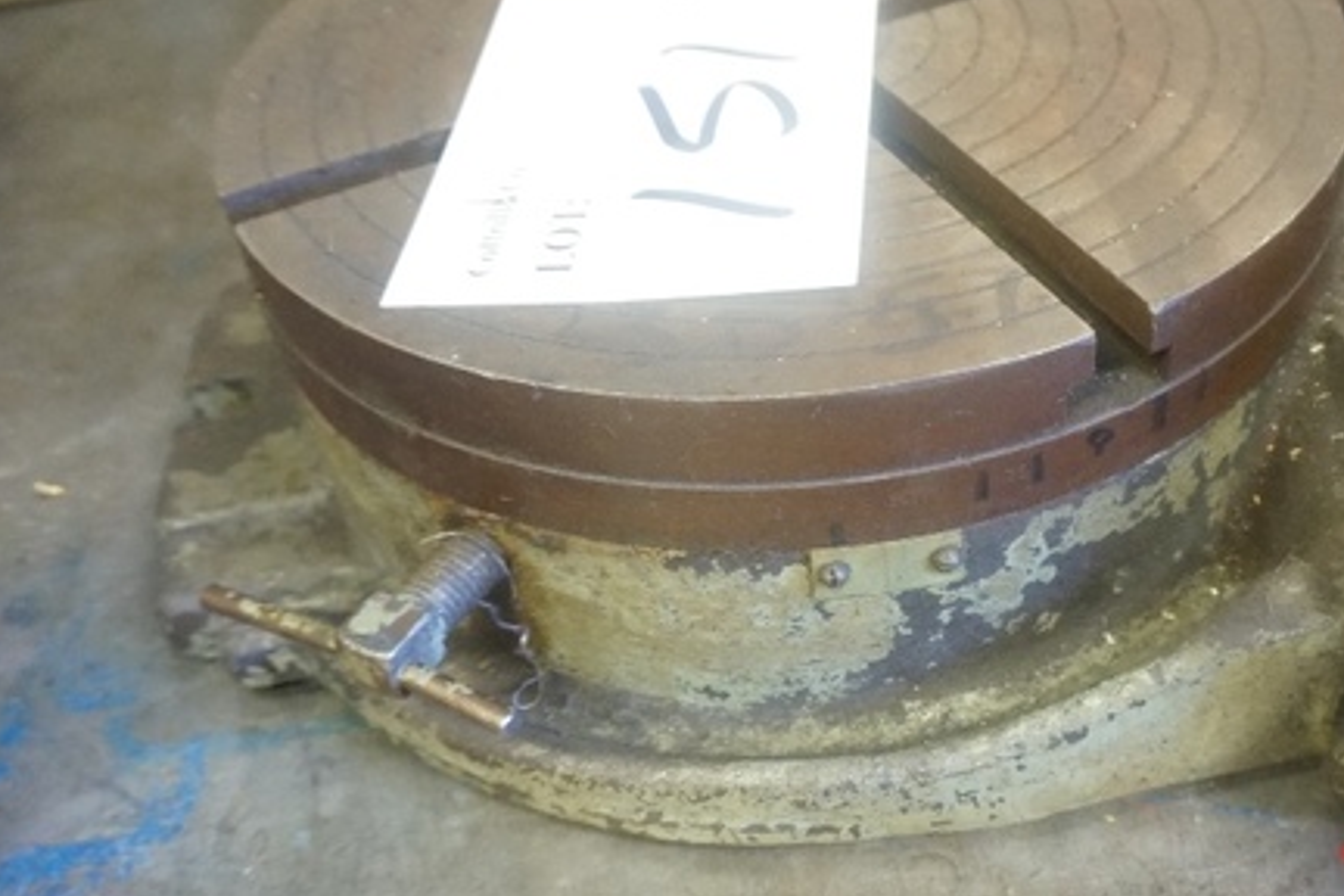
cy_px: 467
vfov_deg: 33.4
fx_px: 1493
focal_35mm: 40
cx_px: 955
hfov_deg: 47.2
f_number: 3.5
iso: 3200
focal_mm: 16
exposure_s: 1/40
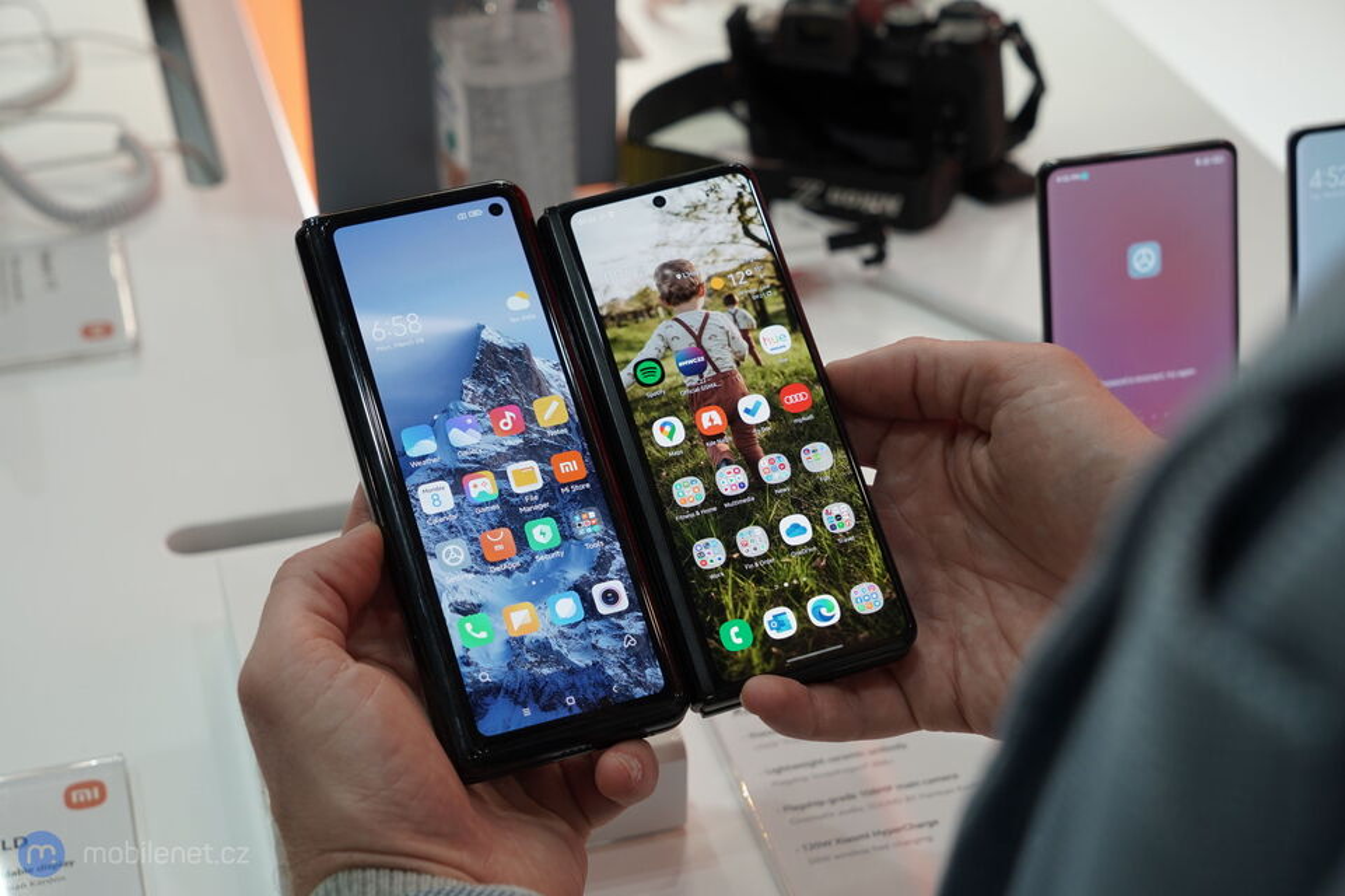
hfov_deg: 32.9
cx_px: 672
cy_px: 448
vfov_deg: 22.2
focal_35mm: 61
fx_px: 2278
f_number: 6.3
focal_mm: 61
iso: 800
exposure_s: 1/125
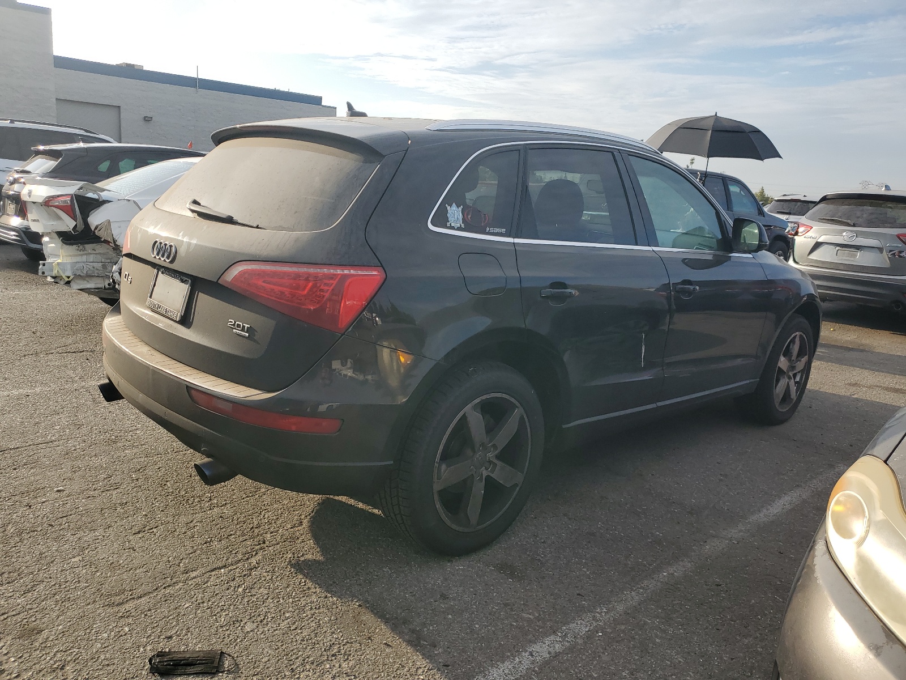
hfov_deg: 67.3
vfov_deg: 53.1
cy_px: 340
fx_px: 680
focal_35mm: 26
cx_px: 453
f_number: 1.5
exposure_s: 1/2500
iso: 50
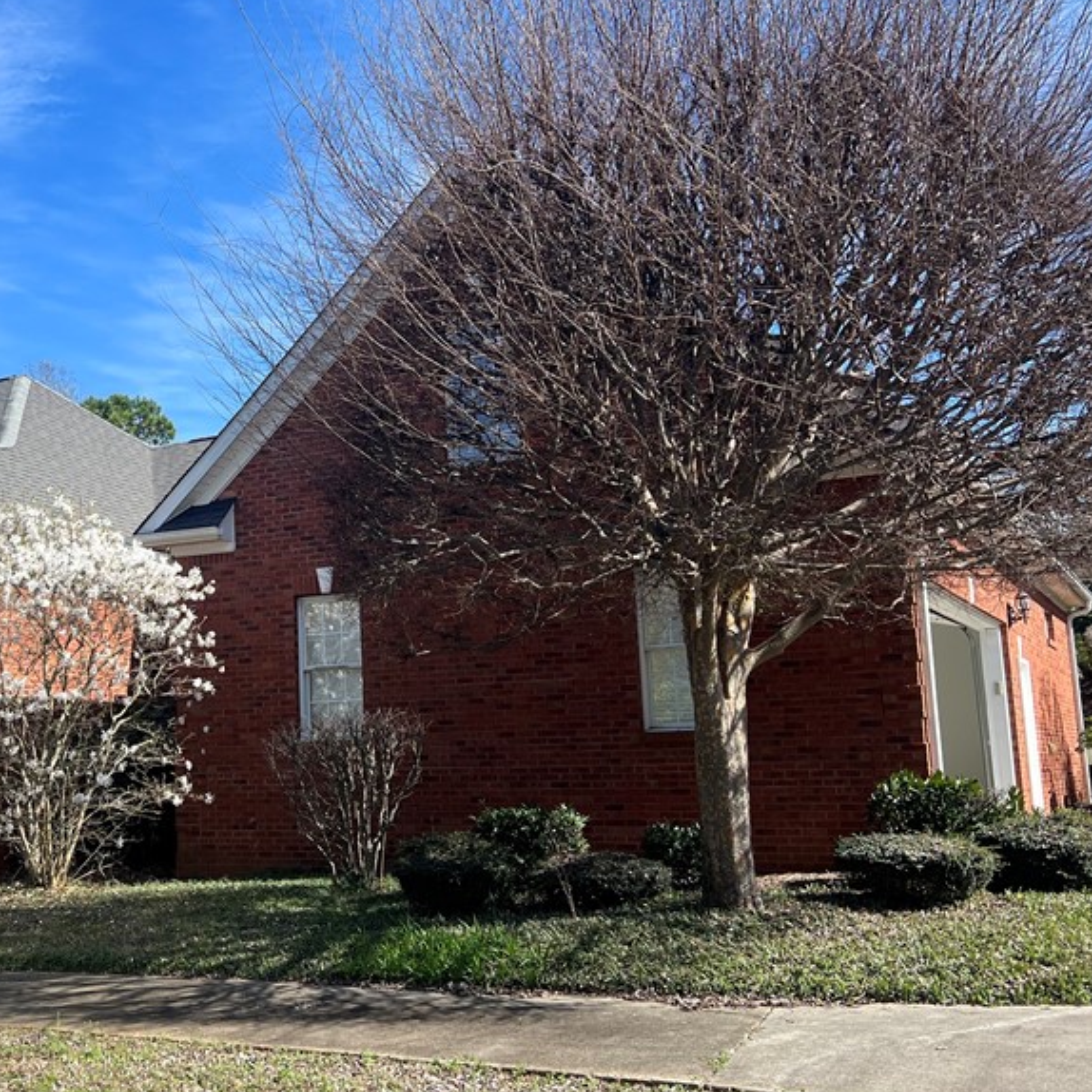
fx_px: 1463
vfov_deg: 40.9
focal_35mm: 41
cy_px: 527
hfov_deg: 39.7
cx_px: 264
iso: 50
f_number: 1.5
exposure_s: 1/2208
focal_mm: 5.7
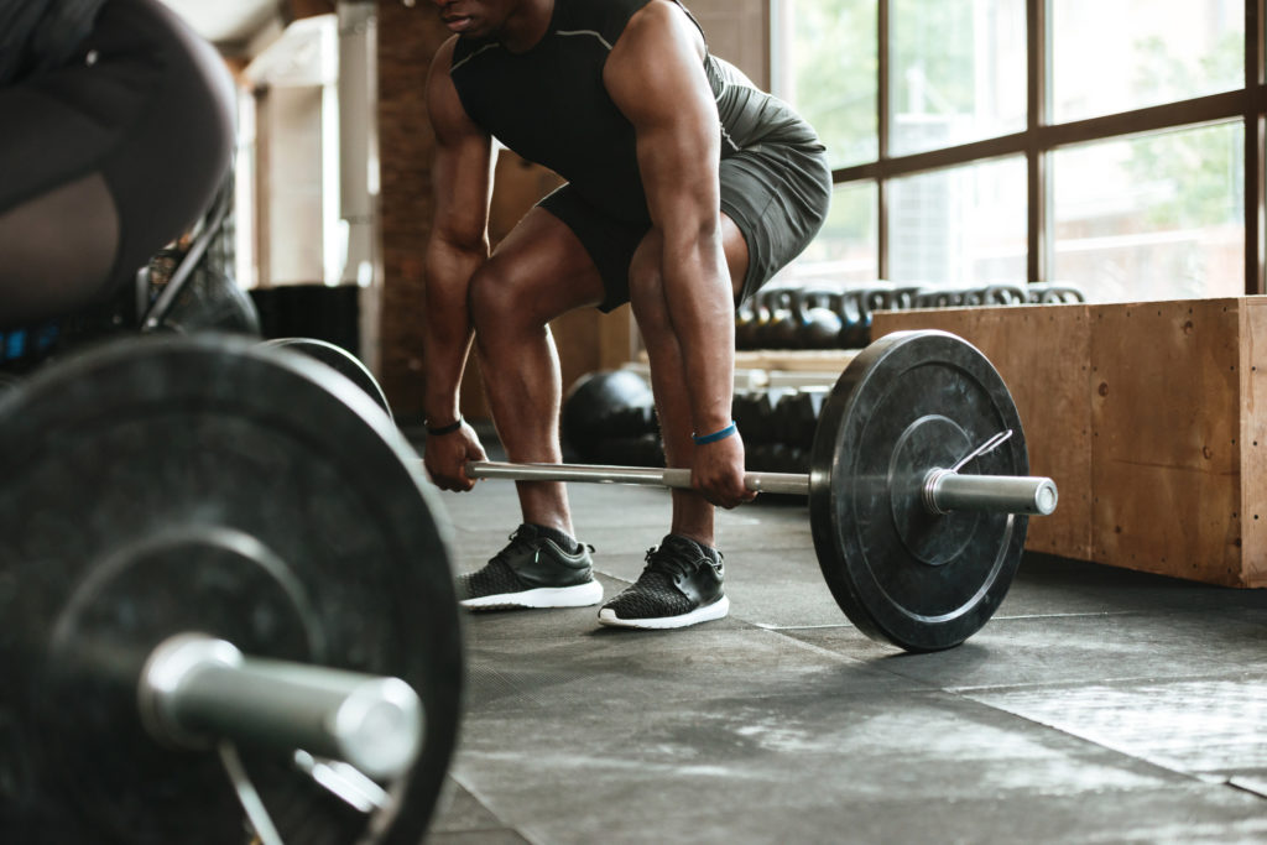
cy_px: 422
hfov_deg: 28.8
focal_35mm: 70
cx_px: 634
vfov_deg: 19.5
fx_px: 2464
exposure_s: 1/320
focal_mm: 70
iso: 1000
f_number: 3.2
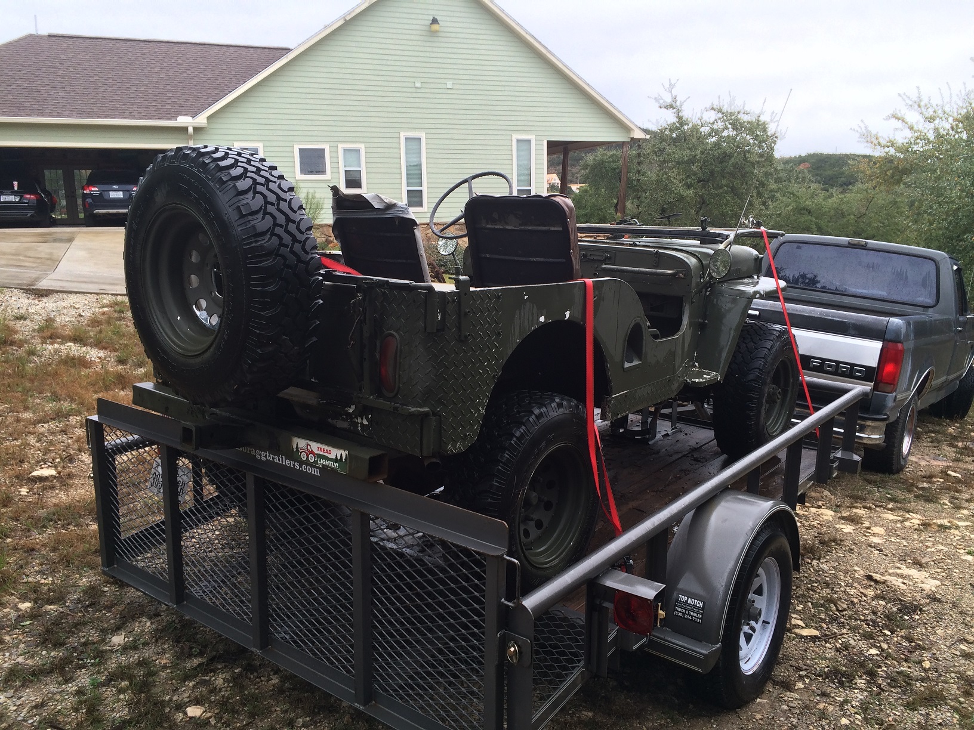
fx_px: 816
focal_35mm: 29
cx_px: 487
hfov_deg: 61.7
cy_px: 365
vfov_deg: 48.2
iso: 32
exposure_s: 1/122
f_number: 2.2
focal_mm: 4.15
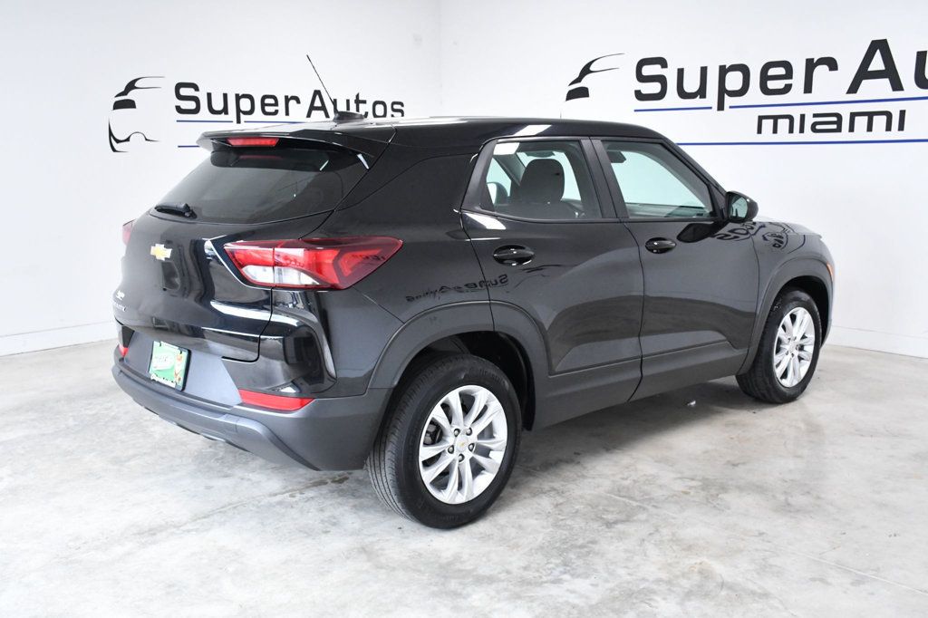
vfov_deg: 36.8
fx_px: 928
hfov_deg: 53.1
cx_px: 464
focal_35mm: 36
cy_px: 309
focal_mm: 24
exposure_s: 1/250
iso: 2500
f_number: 8
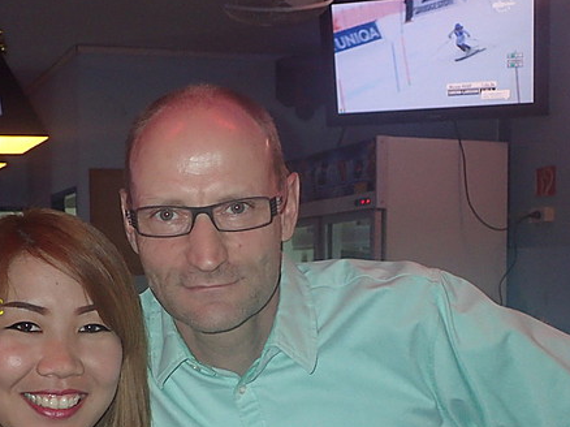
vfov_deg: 22.5
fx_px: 1053
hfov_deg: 29.9
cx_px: 167
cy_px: 353
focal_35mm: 64
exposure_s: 1/30
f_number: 2.6
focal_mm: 6.42
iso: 320
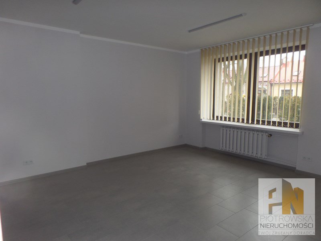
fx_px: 213
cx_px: 160
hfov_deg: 73.9
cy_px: 120
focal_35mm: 23
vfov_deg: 58.9
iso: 120
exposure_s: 1/30
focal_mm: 4.1
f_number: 2.8
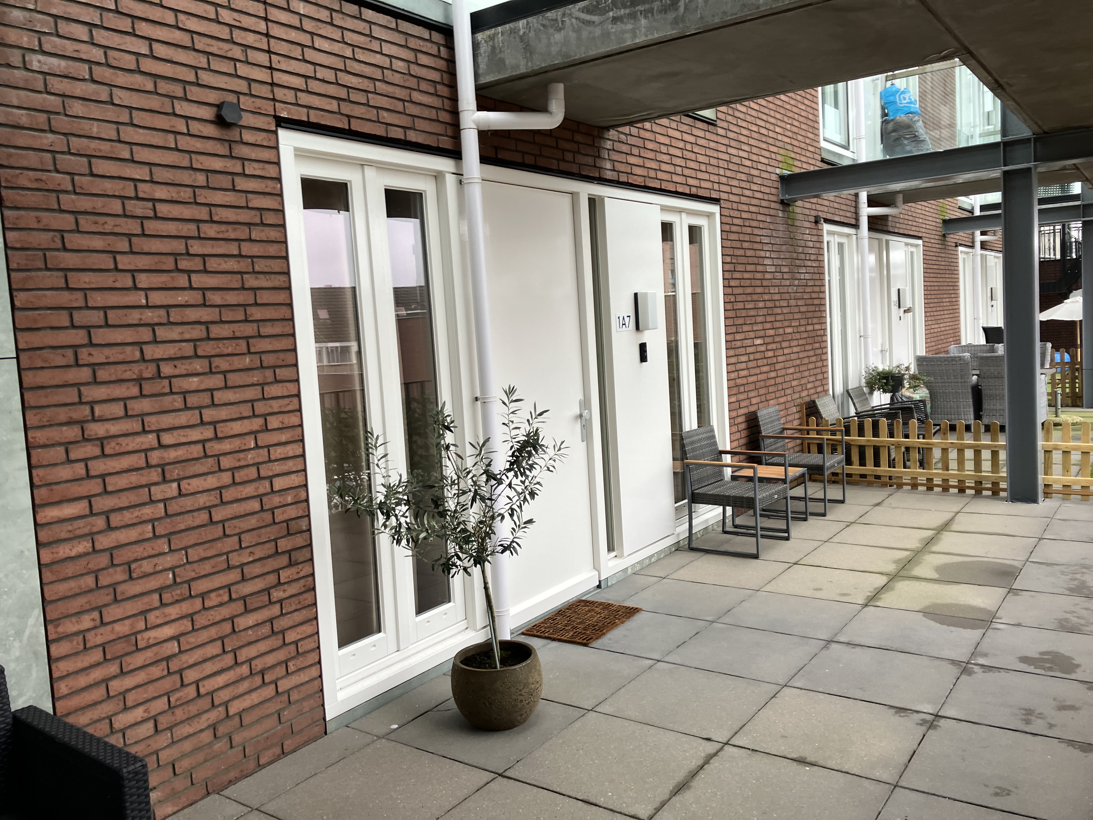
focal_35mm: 28
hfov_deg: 63.4
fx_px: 884
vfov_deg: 49.7
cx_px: 546
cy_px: 410
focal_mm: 3.99
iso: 50
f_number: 1.8
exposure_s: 1/121
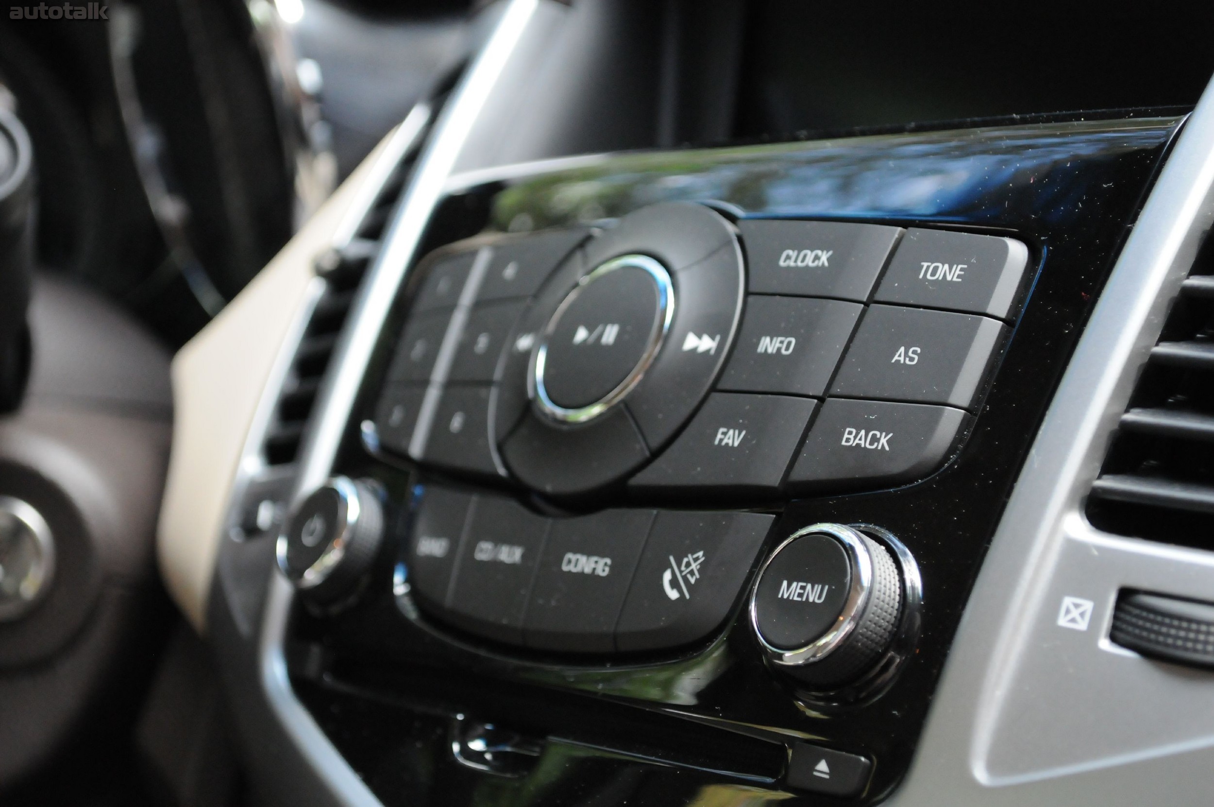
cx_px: 607
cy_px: 404
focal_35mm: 68
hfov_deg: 29.9
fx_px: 2274
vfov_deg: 20.1
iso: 2000
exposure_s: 1/160
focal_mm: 45
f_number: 5.6
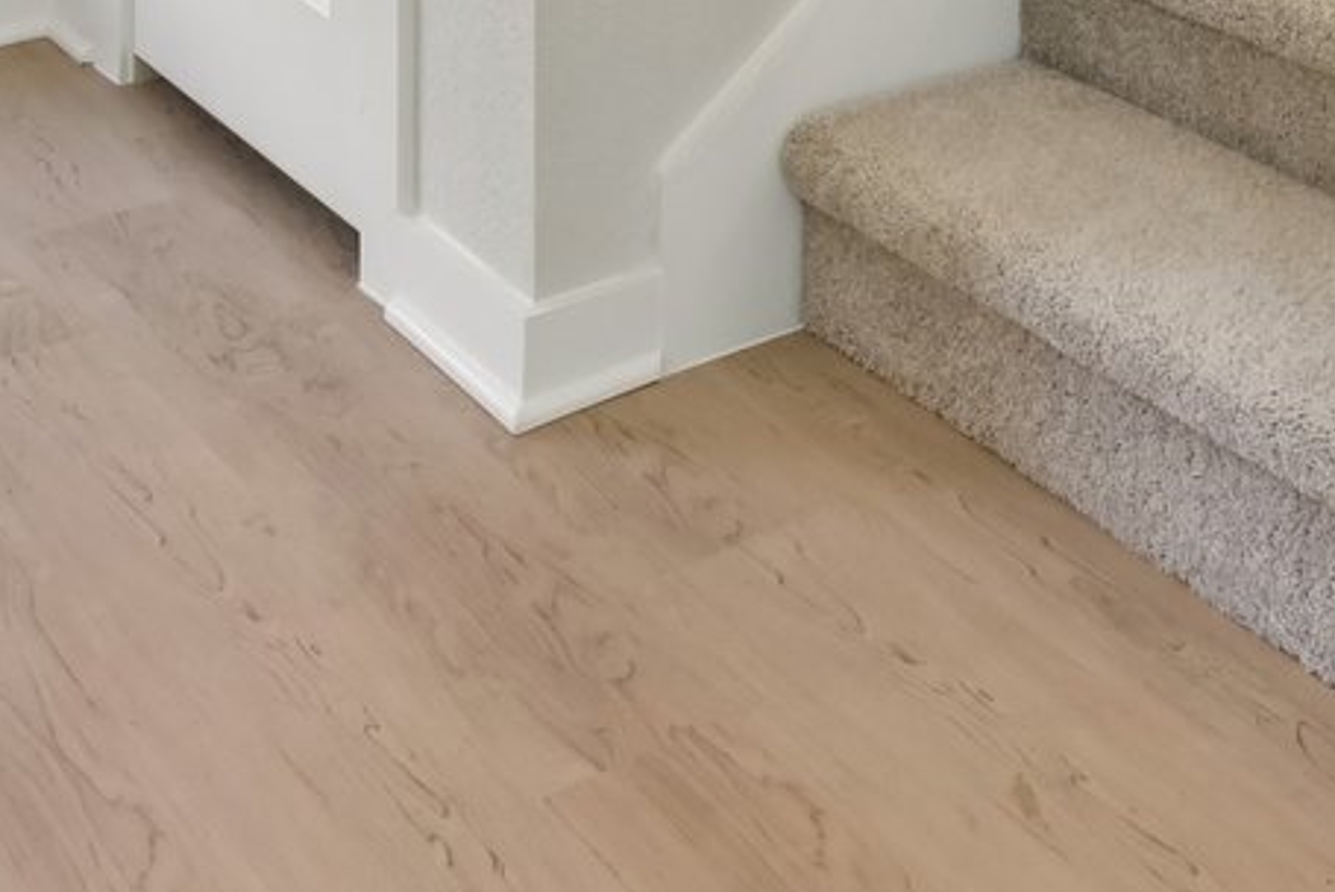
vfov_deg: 15.1
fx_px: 2672
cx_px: 1209
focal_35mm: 72
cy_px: -933
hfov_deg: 27.0
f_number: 8
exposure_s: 1/200
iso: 400
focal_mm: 16
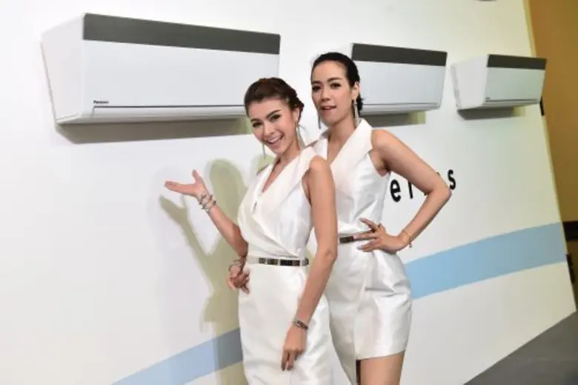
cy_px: 192
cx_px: 289
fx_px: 770
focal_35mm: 48
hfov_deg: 41.1
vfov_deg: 28.0
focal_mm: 48
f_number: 5.6
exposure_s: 1/250
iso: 2500
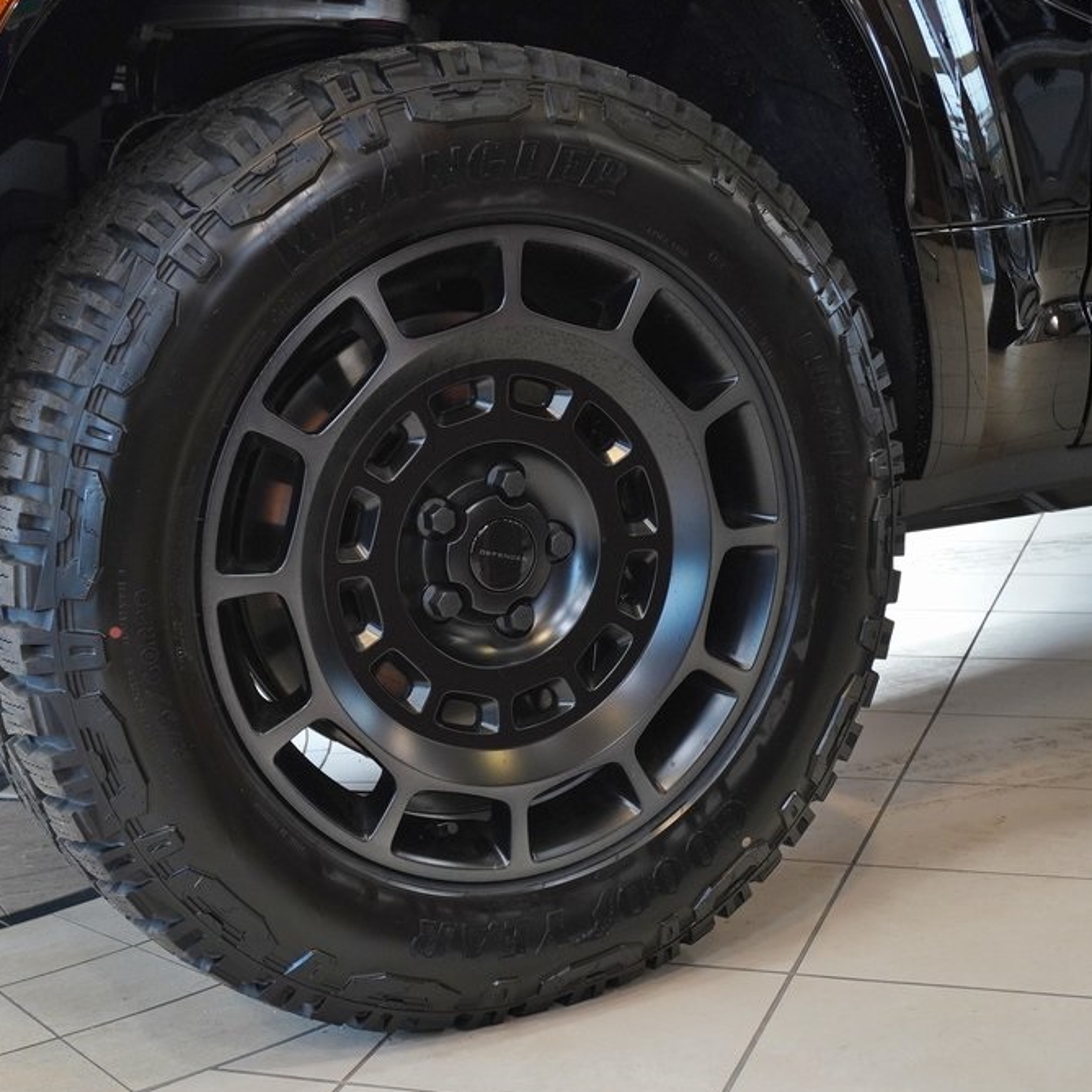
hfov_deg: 32.4
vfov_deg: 32.4
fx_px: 1879
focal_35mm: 53
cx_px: 485
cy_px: 547
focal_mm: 27
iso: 800
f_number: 5.6
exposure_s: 1/30
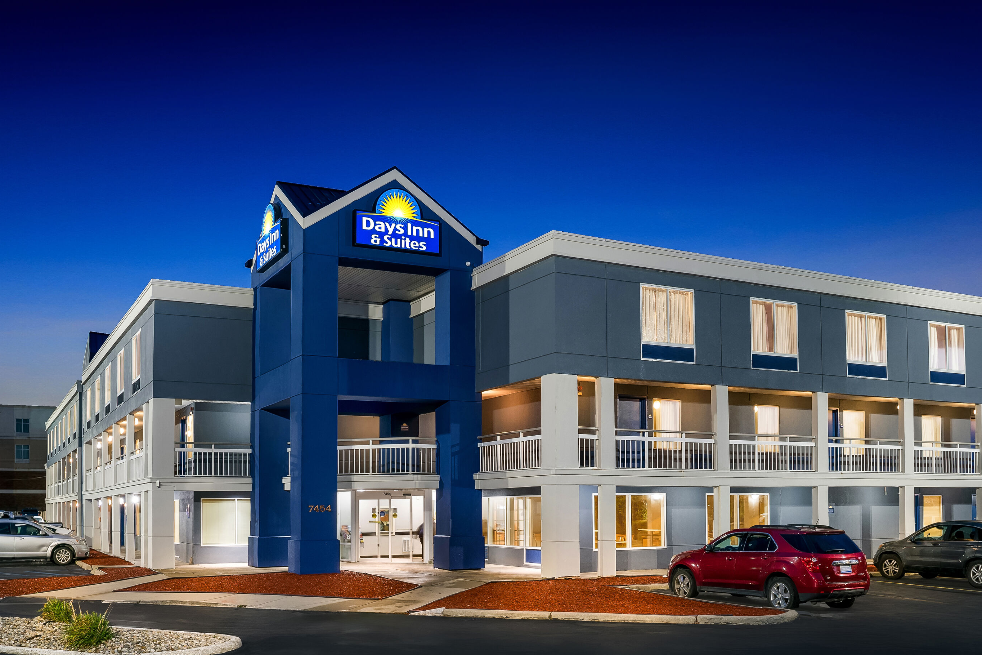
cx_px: 458
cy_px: 357
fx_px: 900
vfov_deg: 39.9
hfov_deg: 57.2
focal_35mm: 33
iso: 400
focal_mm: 30
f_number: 10
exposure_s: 5
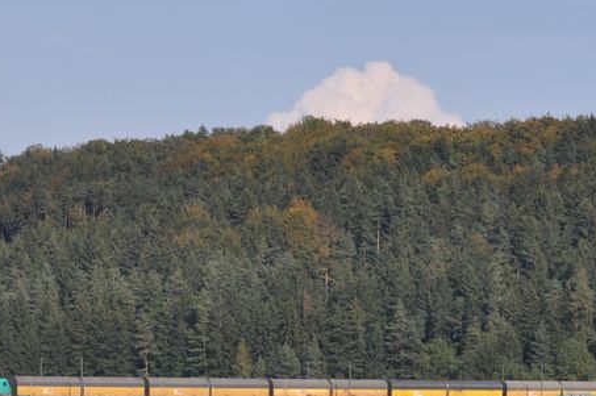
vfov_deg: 6.5
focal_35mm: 210
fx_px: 3473
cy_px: 442
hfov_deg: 9.8
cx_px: 367
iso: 200
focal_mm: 62
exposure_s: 1/500
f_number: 9
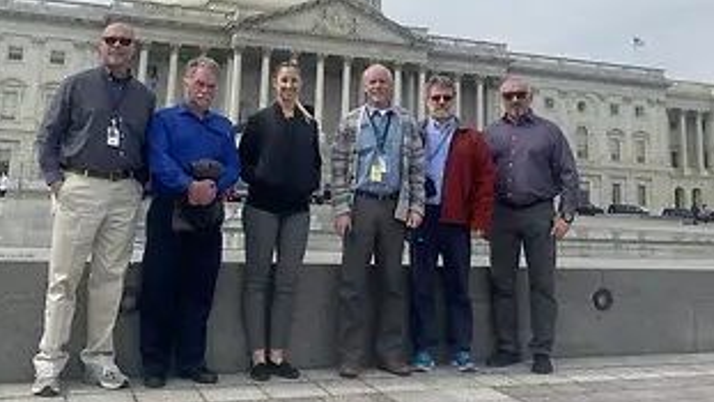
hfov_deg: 49.4
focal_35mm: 41
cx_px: 331
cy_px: 54
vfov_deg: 28.1
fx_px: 776
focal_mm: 4.25
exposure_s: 1/3861
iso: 32
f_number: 1.8
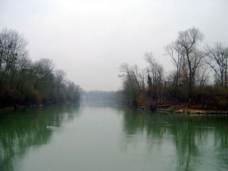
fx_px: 250
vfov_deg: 37.7
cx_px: 114
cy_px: 86
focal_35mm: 38
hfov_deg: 49.0
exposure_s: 1/203
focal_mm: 8
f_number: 2.8
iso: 100
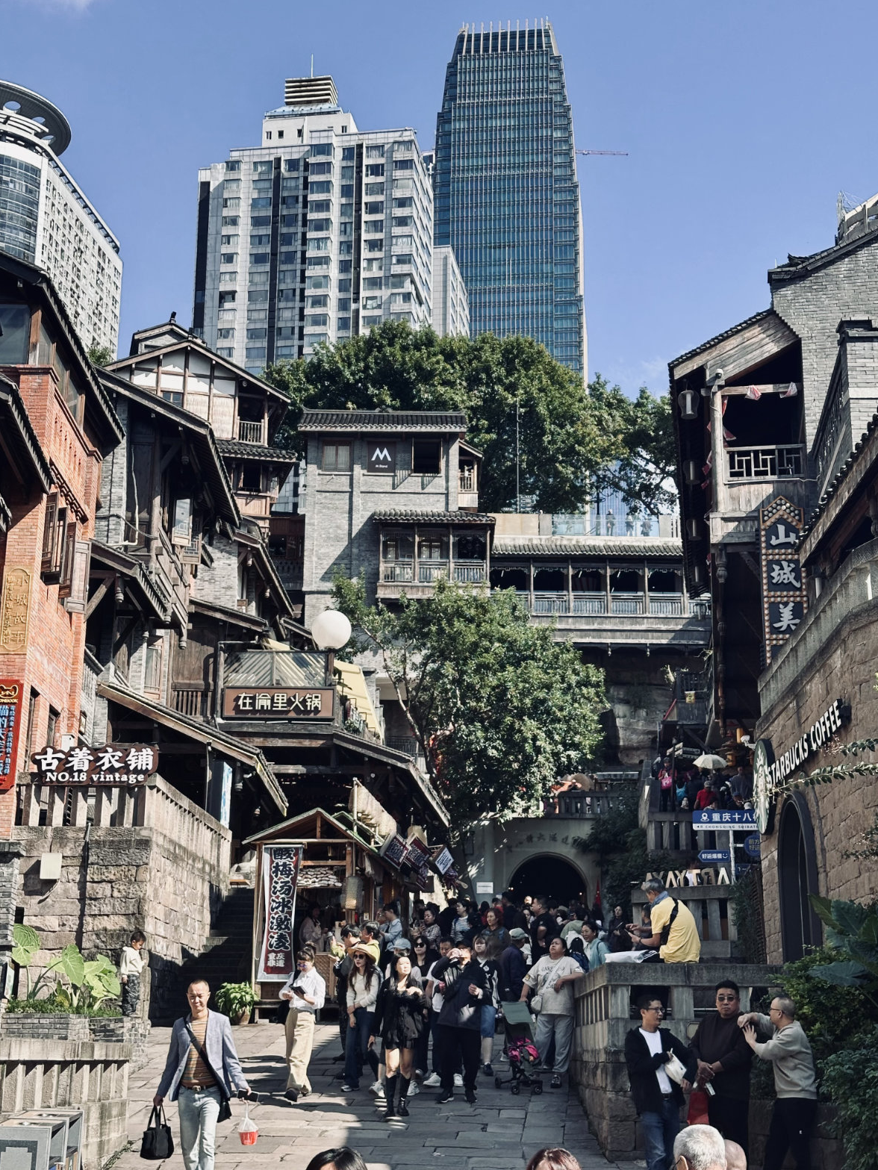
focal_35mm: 49
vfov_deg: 38.9
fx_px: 1656
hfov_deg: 29.7
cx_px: 446
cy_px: 579
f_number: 1.8
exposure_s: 1/1751
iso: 64
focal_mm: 6.9
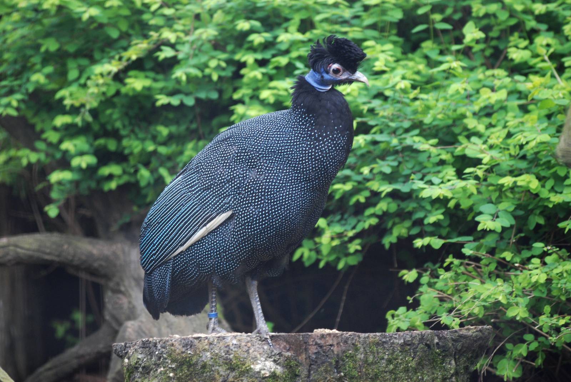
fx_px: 3573
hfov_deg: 9.1
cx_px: 286
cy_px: 191
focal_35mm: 225
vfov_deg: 6.1
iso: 400
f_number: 4.5
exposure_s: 1/80
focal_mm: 150
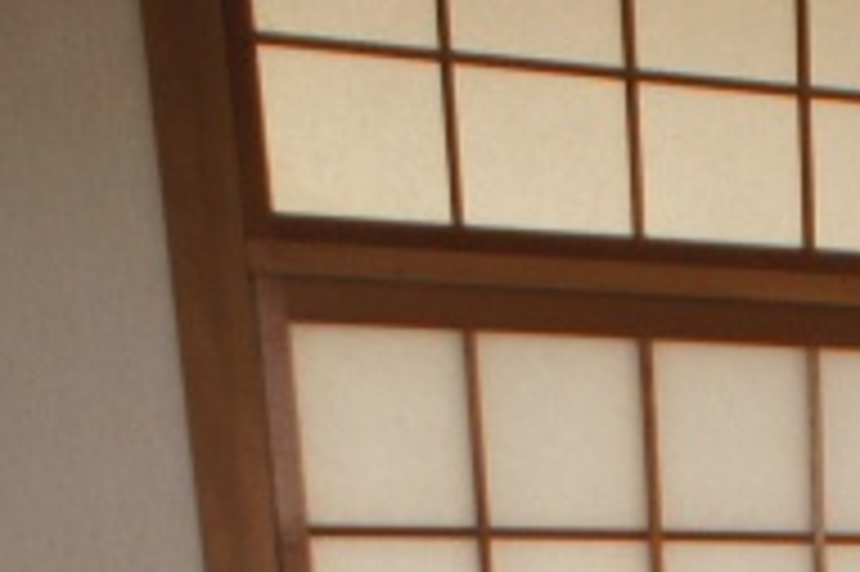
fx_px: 3079
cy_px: 1455
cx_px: 1355
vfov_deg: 9.3
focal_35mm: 129
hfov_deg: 14.6
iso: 250
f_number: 2.8
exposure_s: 1/100
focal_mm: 16
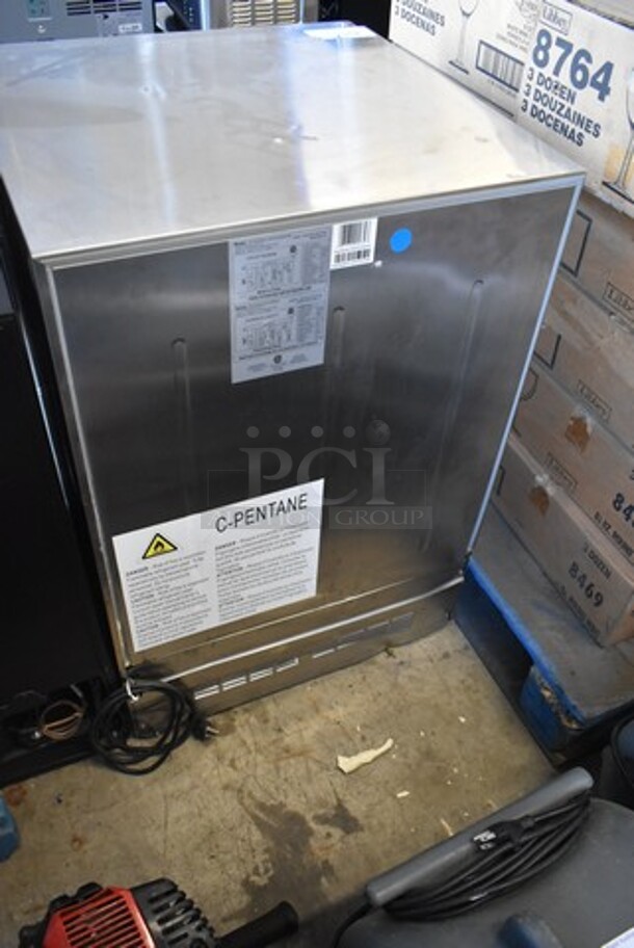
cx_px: 317
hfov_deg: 43.7
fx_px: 791
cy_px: 474
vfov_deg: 61.9
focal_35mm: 30
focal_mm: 20
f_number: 3.5
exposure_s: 1/125
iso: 2500
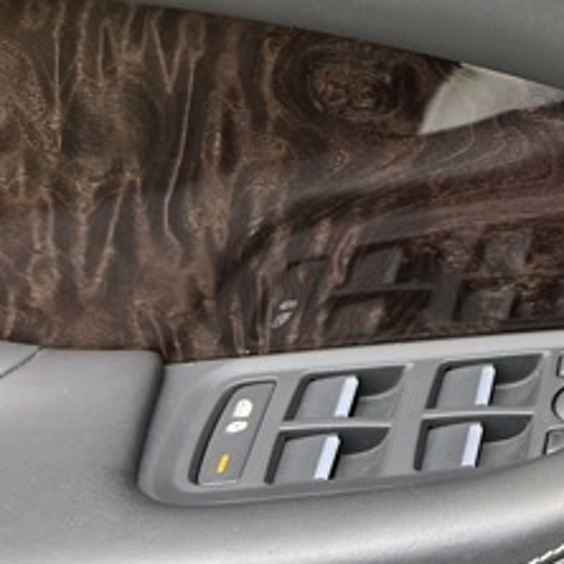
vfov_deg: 19.7
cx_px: 836
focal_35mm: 83
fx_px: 1530
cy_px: -112
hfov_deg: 18.6
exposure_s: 1/101
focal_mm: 5.7
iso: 125
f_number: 1.5
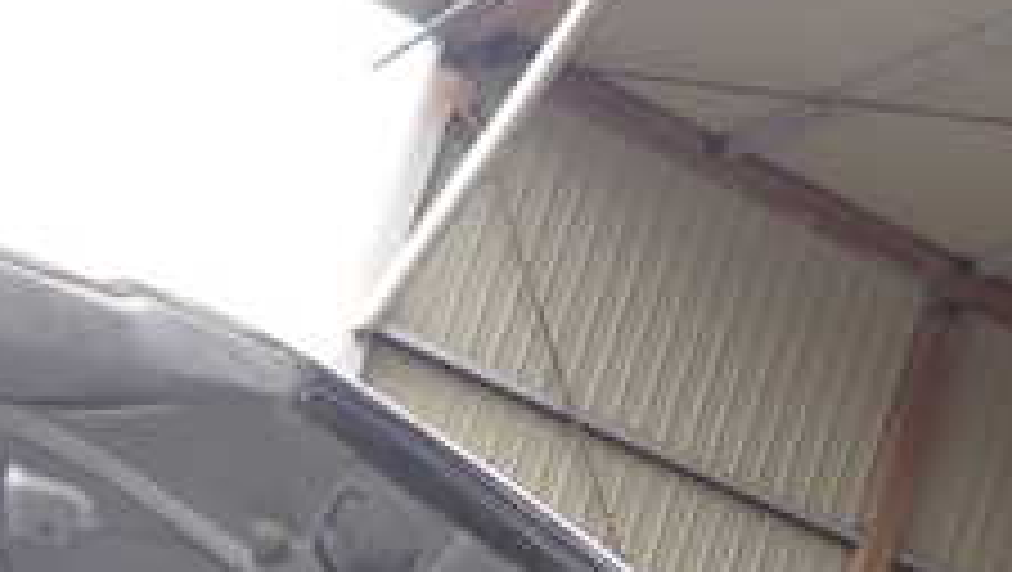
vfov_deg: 13.7
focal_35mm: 87
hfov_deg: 22.6
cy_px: 590
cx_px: -184
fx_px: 2337
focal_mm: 5.4
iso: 100
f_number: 3.2
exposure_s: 1/200
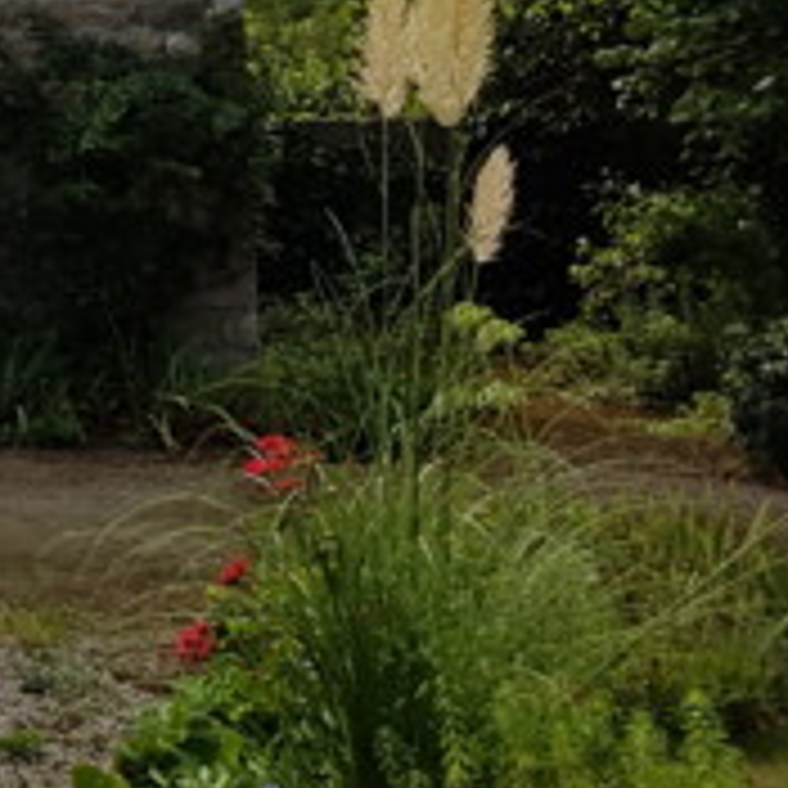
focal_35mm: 105
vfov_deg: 15.8
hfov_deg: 14.5
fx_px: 2704
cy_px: -216
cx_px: -657
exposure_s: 1/6192
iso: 50
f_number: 1.7
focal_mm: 4.2
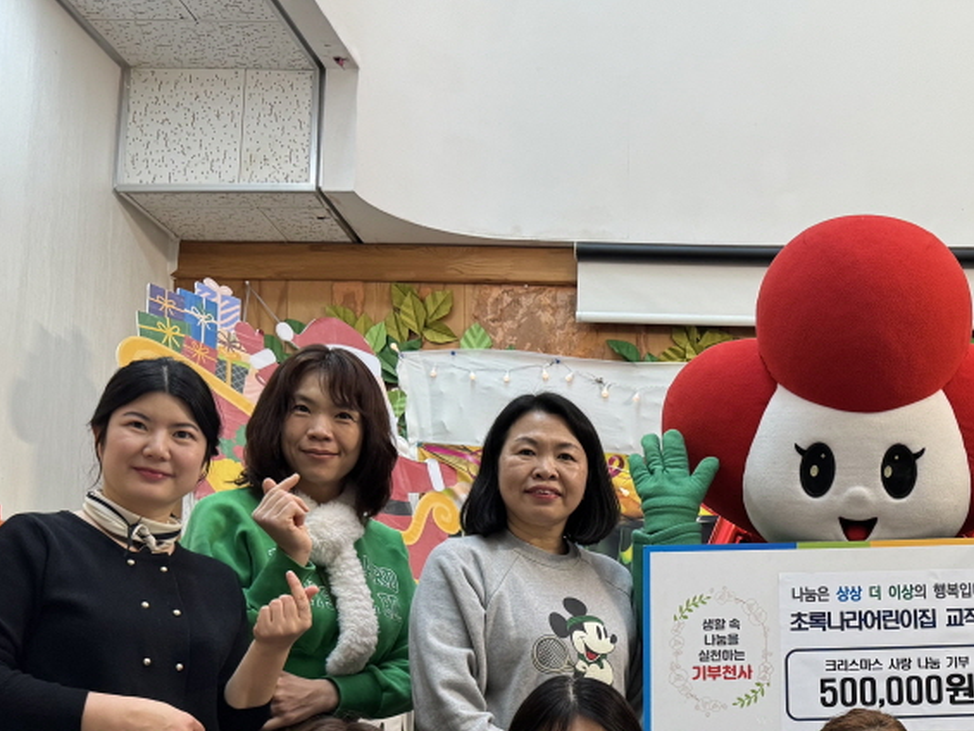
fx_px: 1435
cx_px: 802
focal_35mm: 51
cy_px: 650
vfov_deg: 27.6
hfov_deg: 36.0
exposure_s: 1/60
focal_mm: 6.76
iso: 160
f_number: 1.78
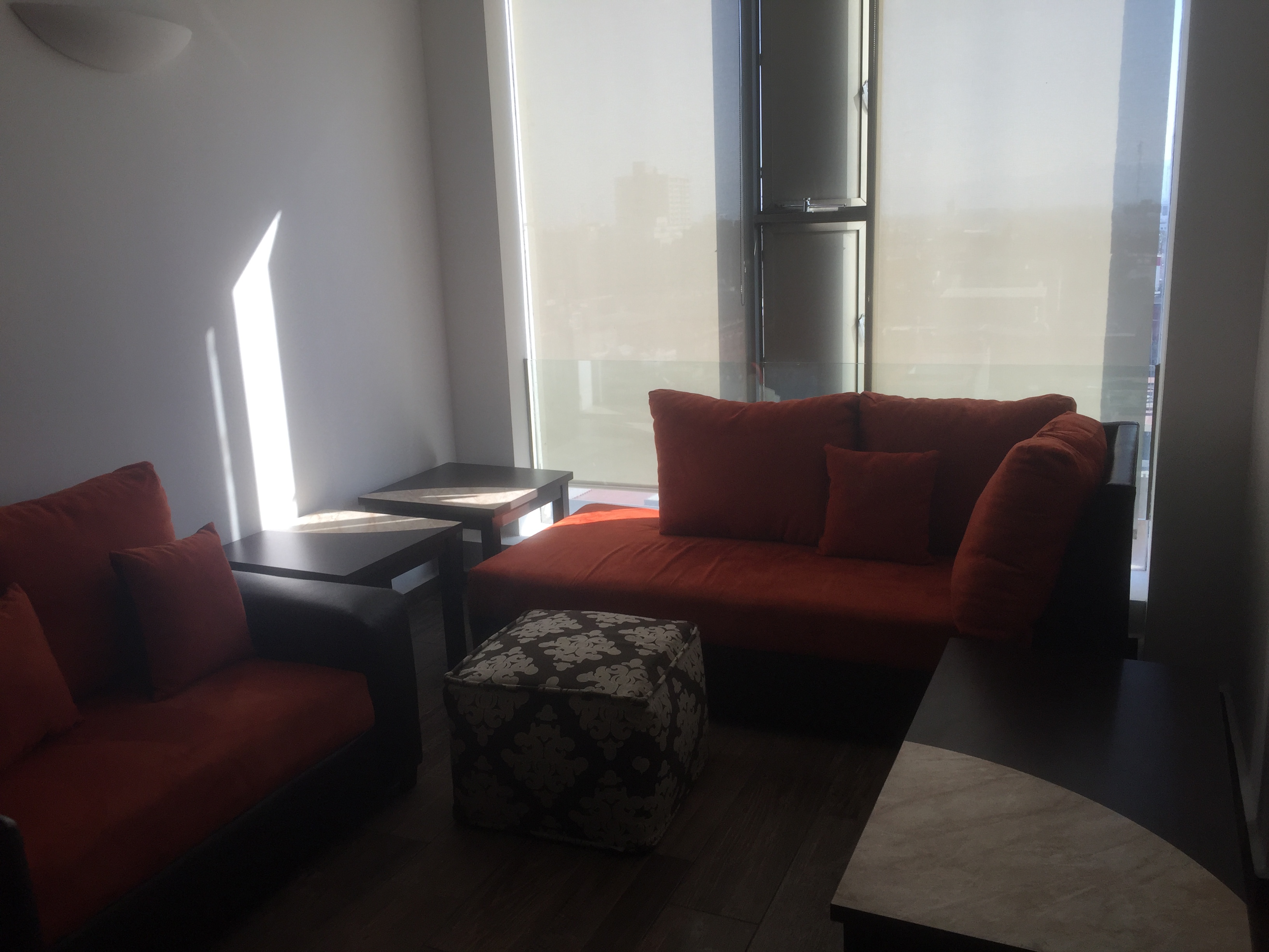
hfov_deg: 61.7
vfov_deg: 48.2
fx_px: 1063
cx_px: 634
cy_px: 476
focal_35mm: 29
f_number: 2.2
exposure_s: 1/581
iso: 32
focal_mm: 4.15
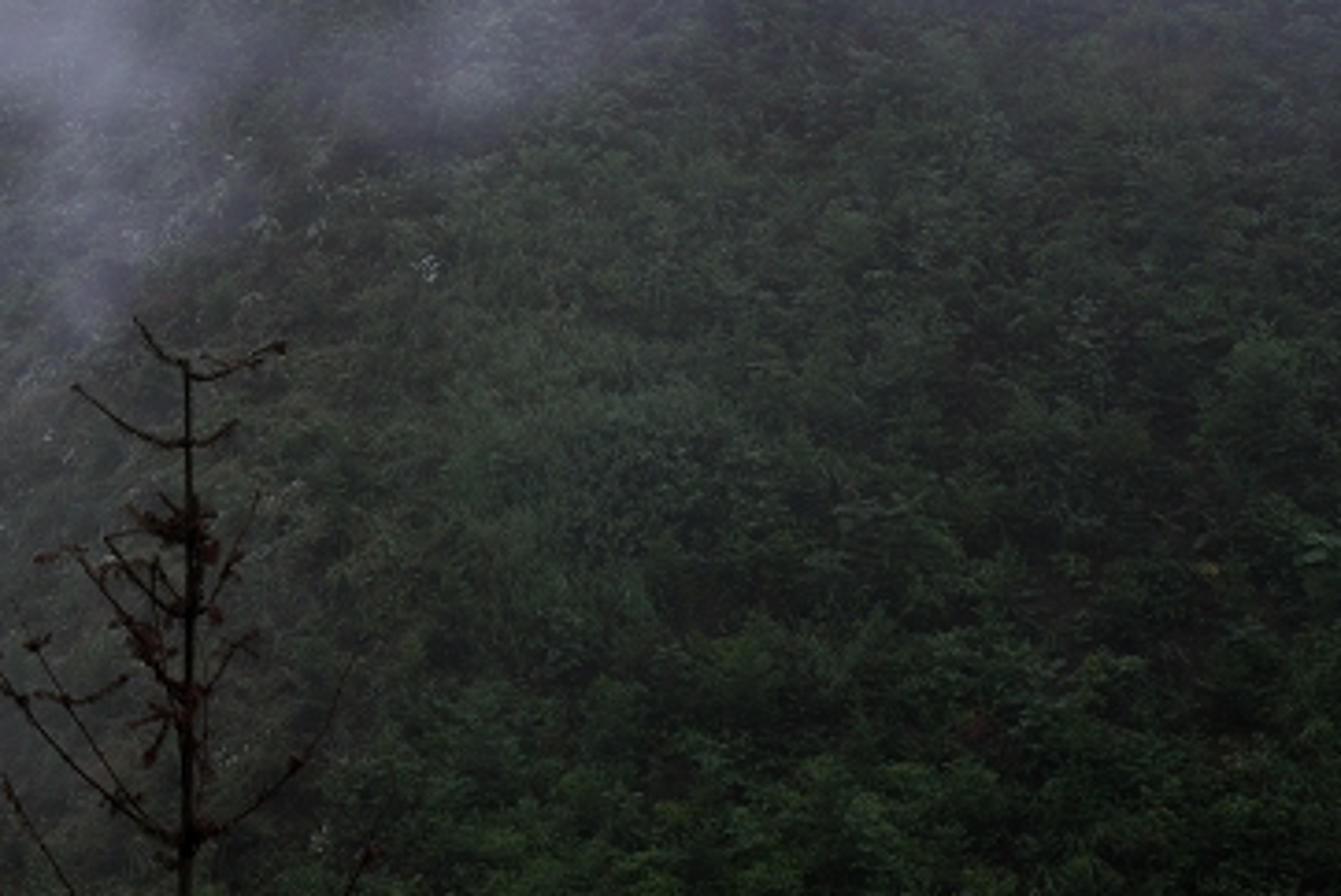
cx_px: 19
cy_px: -26
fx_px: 5443
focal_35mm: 146
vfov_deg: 9.3
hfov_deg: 13.9
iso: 100
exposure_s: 1/10
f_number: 8
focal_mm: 44
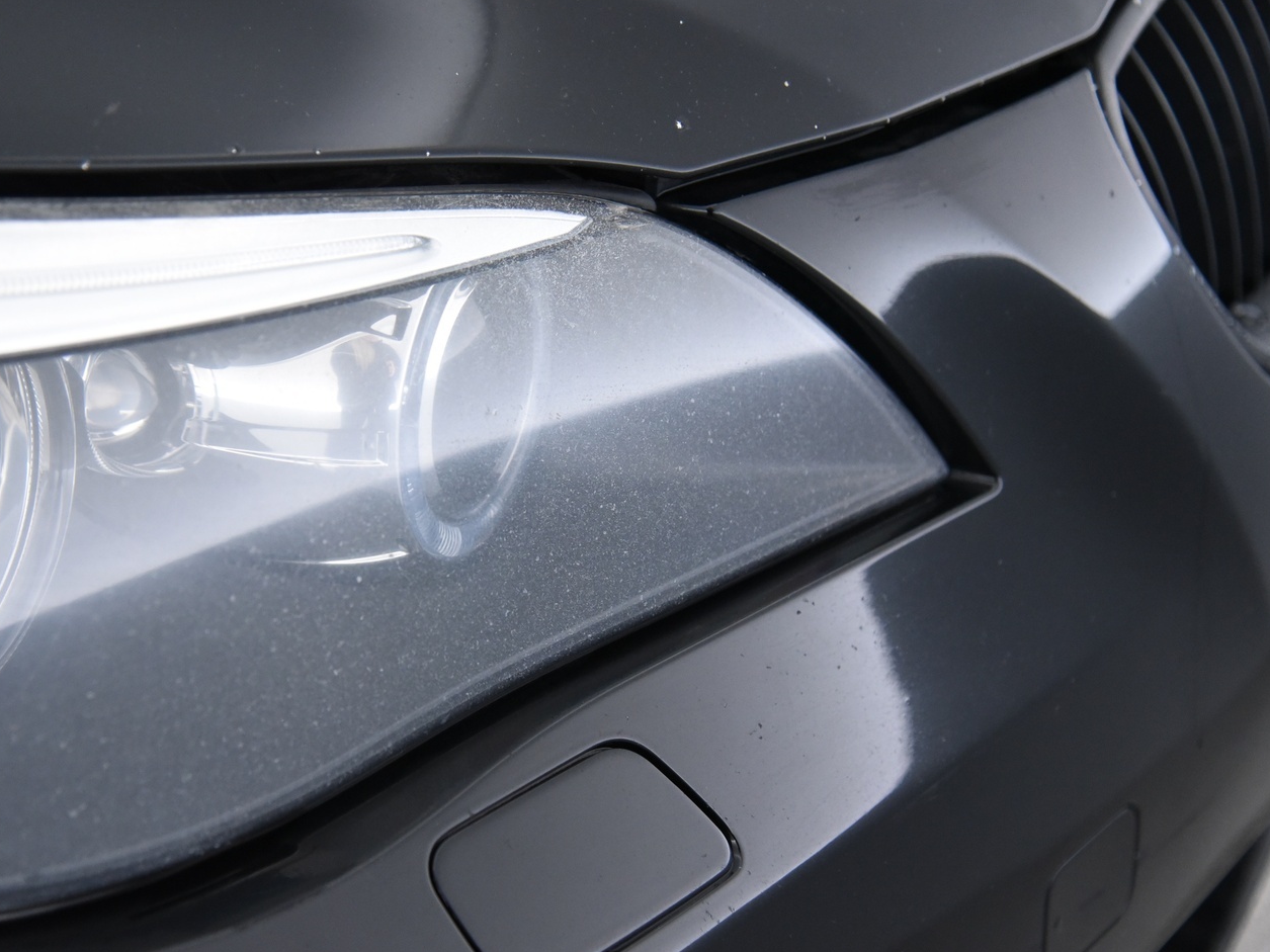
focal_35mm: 62
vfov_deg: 23.6
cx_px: 480
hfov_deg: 31.1
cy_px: 505
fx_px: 2274
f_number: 4
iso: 4000
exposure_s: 1/80
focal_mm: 50
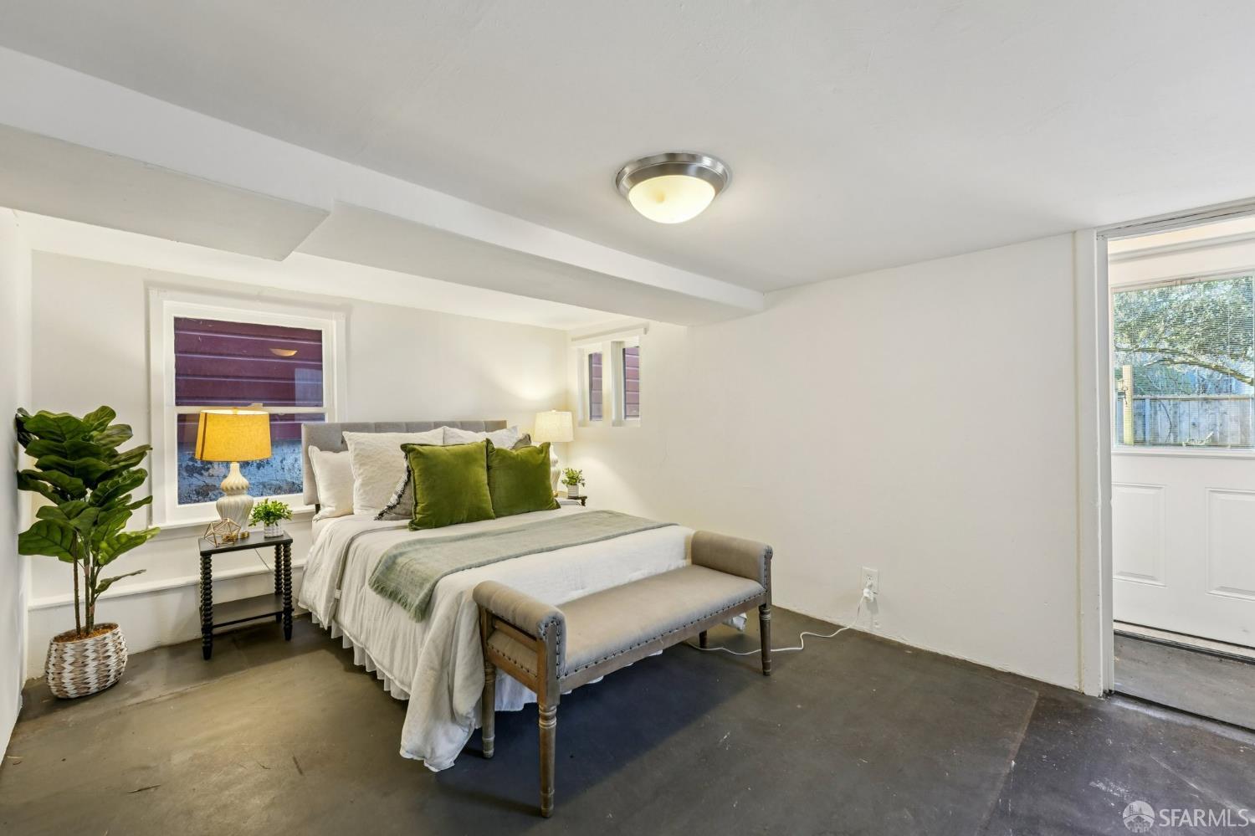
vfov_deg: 81.2
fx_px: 488
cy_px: 418
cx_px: 628
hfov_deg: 104.3
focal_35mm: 14
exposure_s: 1/10
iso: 800
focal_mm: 14
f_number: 8
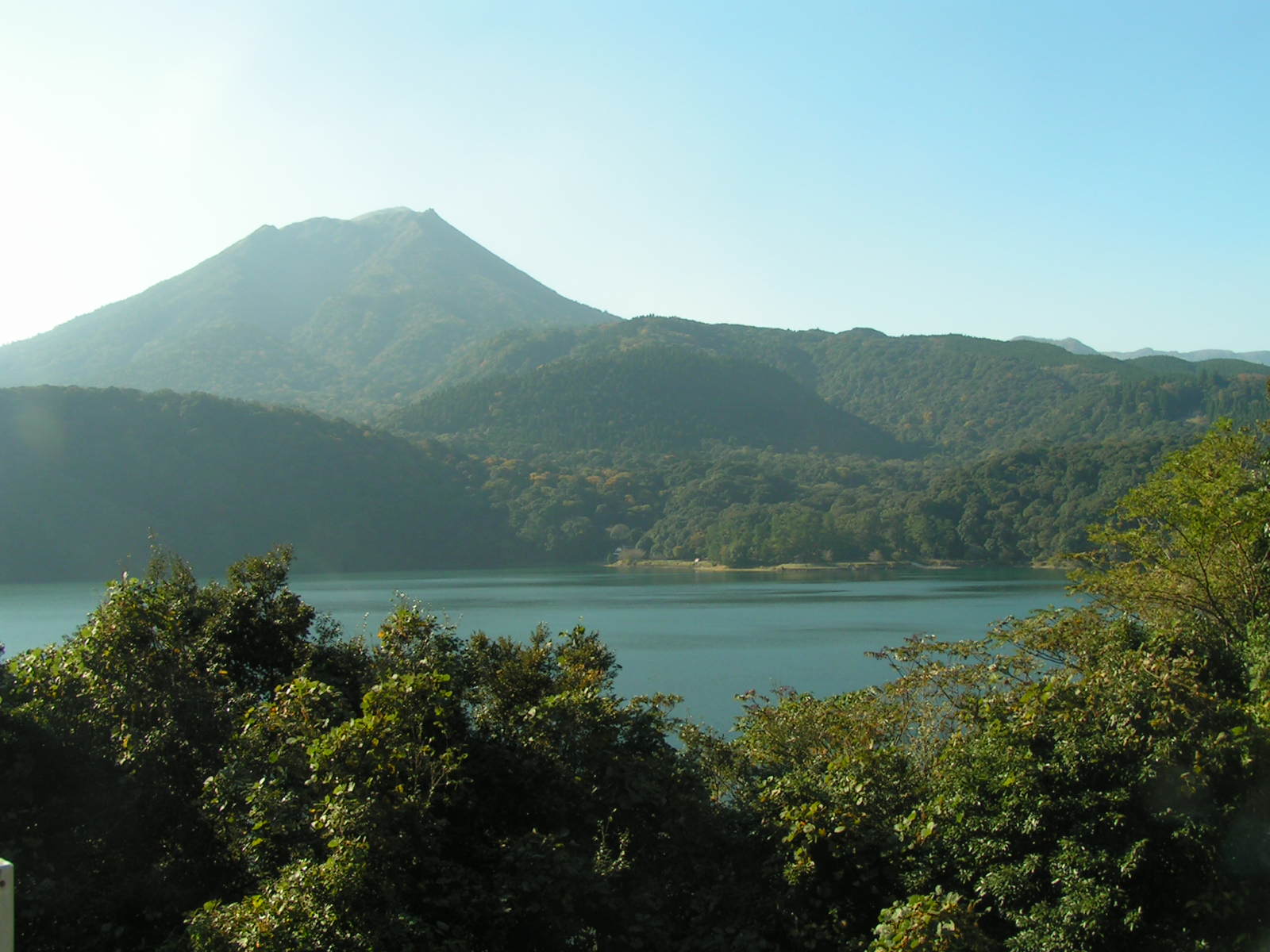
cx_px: 635
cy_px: 476
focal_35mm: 38
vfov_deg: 37.7
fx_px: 1394
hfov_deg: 49.0
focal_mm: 5.8
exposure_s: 1/200
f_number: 5.6
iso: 50
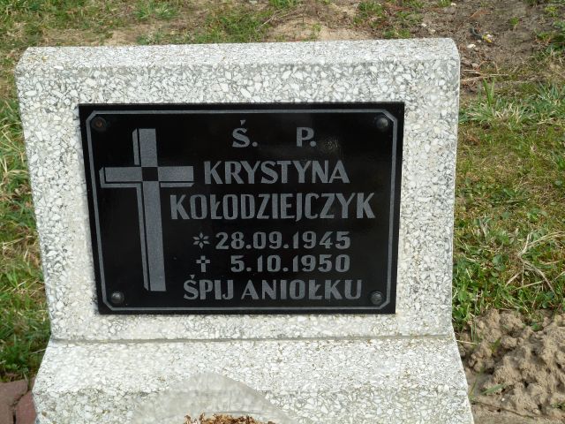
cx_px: 282
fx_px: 1094
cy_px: 212
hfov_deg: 29.0
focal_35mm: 67
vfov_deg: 21.9
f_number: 4.1
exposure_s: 1/200
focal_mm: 11
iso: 80
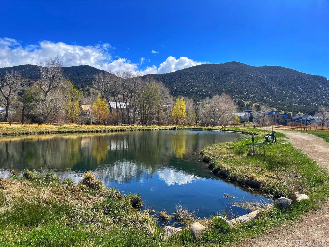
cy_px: 124
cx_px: 164
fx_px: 247
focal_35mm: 26
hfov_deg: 67.3
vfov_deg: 53.1
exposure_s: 1/3509
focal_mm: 4.2
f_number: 1.6
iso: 32
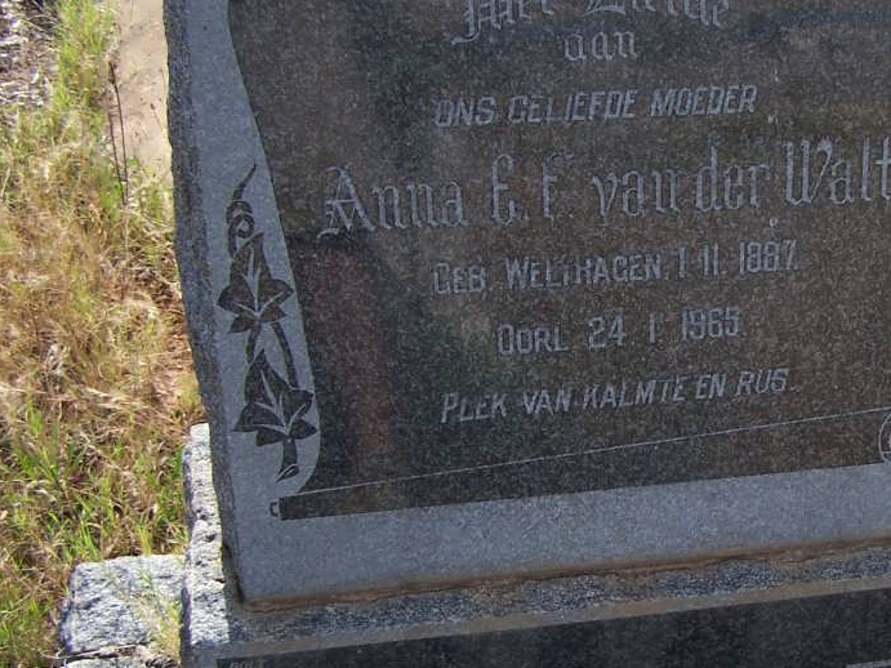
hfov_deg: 28.6
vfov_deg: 22.2
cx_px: 739
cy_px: 386
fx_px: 1699
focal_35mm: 66
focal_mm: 6.3
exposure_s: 1/350
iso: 80
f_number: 2.8
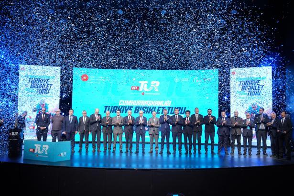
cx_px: 147
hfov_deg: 58.7
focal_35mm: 32
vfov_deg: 41.1
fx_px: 261
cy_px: 98
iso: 500
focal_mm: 32
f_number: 2.8
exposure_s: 1/125
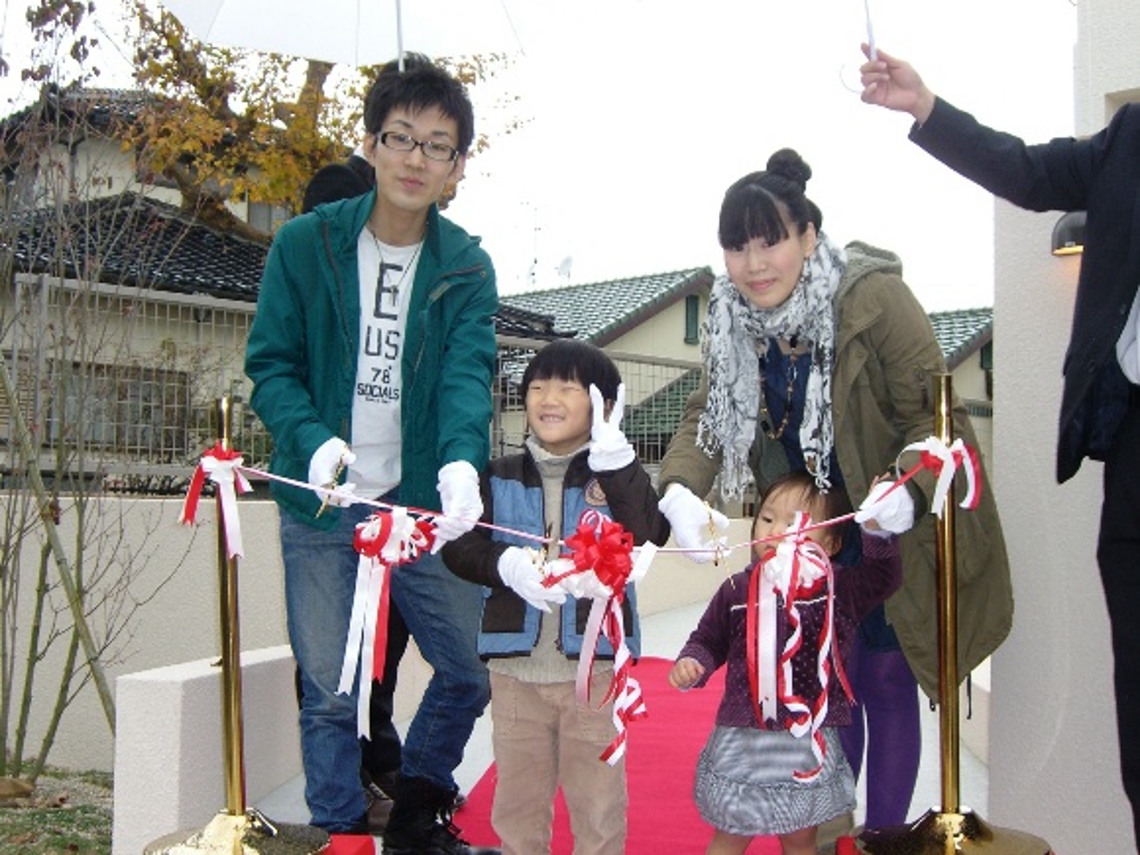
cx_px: 570
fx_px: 1515
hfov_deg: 41.2
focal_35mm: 46
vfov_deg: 31.5
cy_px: 428
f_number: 3.1
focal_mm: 9.5
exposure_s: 1/100
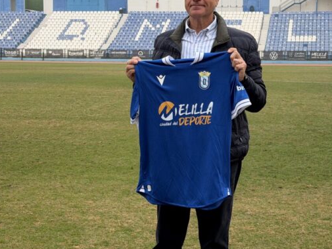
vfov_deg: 20.2
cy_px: 103
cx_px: 202
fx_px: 700
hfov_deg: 26.6
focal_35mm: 73
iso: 64
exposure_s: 1/962
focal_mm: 6.76
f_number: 1.78
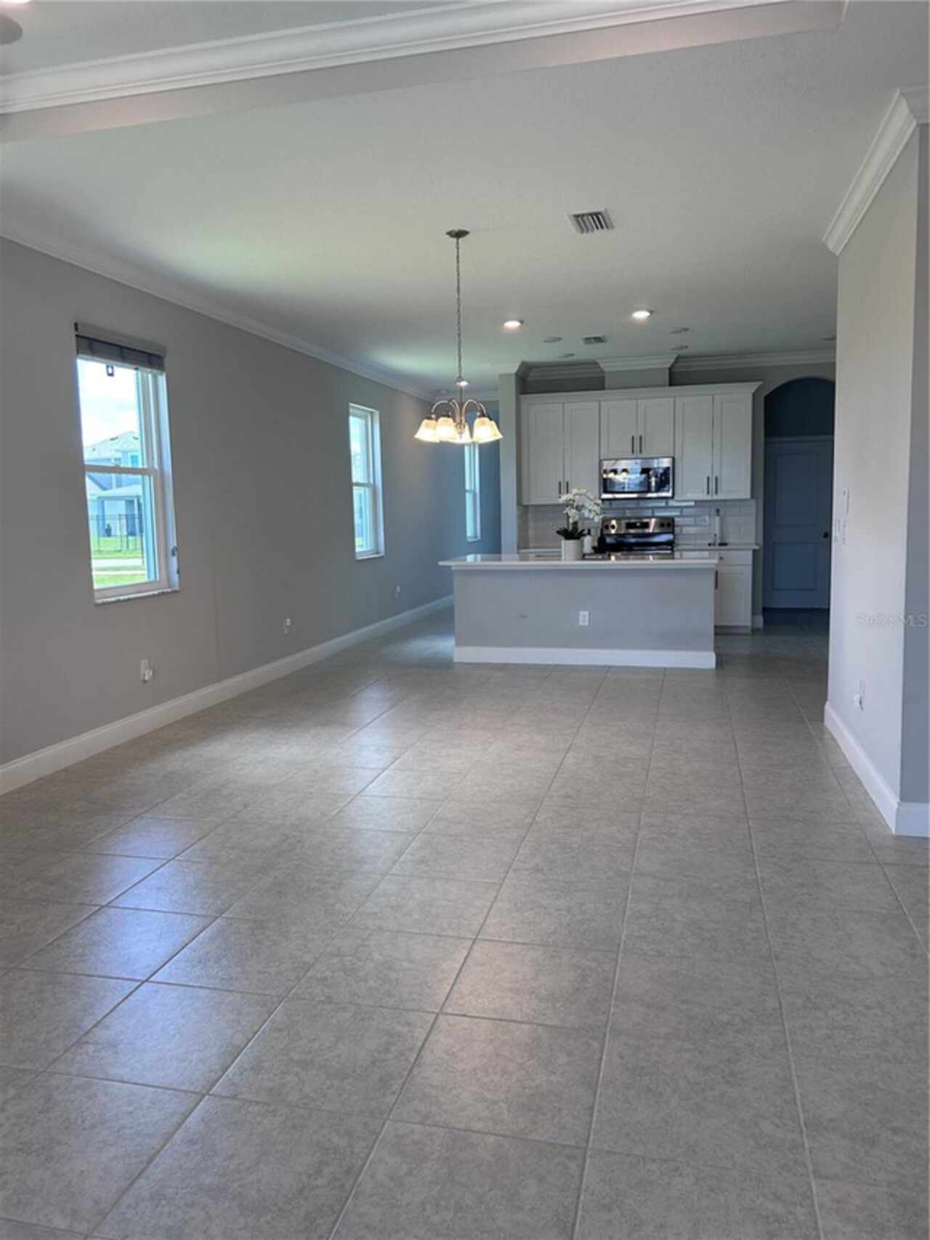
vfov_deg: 67.3
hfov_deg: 53.1
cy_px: 620
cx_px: 465
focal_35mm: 26
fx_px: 931
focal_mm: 5.7
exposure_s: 1/166
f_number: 1.5
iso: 50
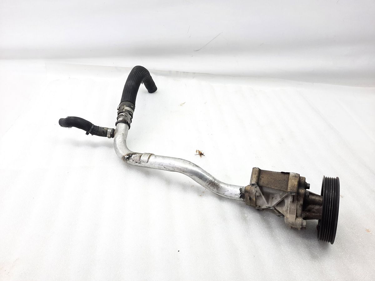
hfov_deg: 69.4
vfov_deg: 54.9
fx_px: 271
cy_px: 140
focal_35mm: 25
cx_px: 188
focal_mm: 4.6
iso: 100
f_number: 2
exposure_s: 1/50
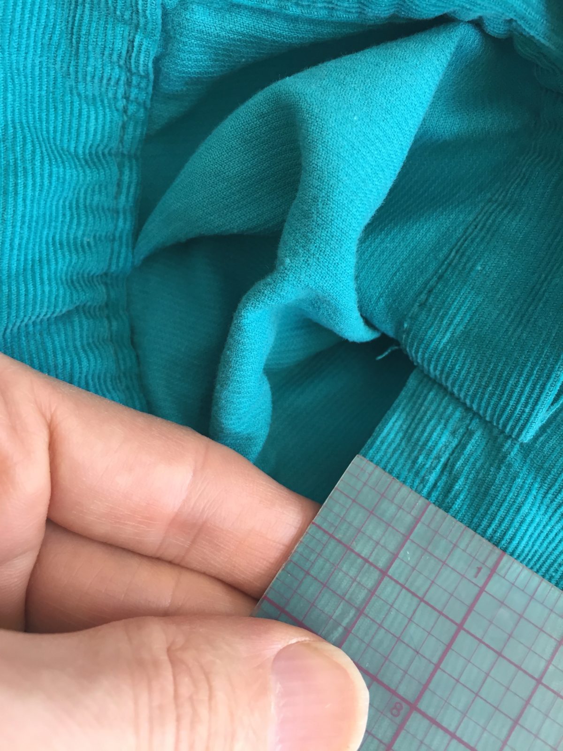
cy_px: 376
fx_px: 629
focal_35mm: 29
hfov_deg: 48.2
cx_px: 282
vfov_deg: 61.7
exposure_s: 1/30
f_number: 2.2
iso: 64
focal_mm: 4.15
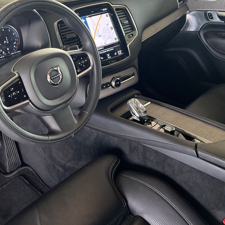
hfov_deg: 37.9
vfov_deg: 37.8
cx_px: 76
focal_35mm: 44
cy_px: 71
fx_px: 324
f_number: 1.5
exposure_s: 1/106
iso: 125
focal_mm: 5.7
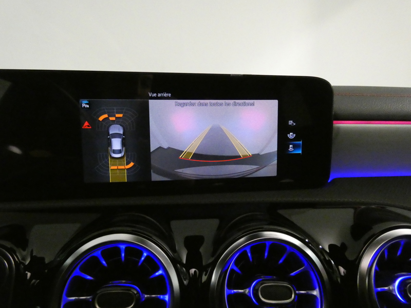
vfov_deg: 63.4
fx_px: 249
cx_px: 206
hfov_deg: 79.0
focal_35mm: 21
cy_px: 154
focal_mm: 3.8
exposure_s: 1/125
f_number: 2.9
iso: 2500
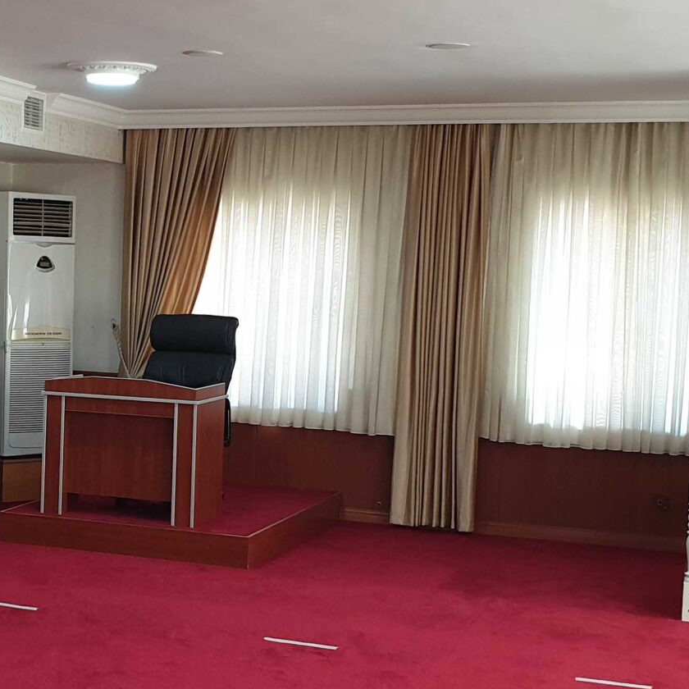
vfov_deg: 24.6
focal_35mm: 70
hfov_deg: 24.0
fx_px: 1576
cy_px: 387
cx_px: 71
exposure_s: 1/30
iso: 250
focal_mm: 4.3
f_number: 1.5
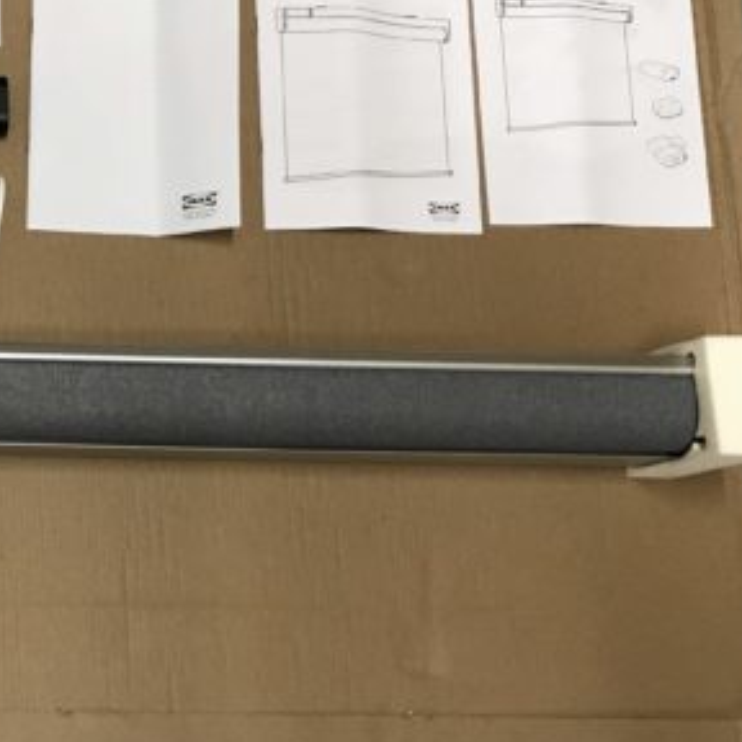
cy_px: 240
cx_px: -165
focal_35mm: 66
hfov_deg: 23.7
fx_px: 1601
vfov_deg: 25.9
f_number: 1.8
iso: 64
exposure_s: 1/17
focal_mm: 3.99
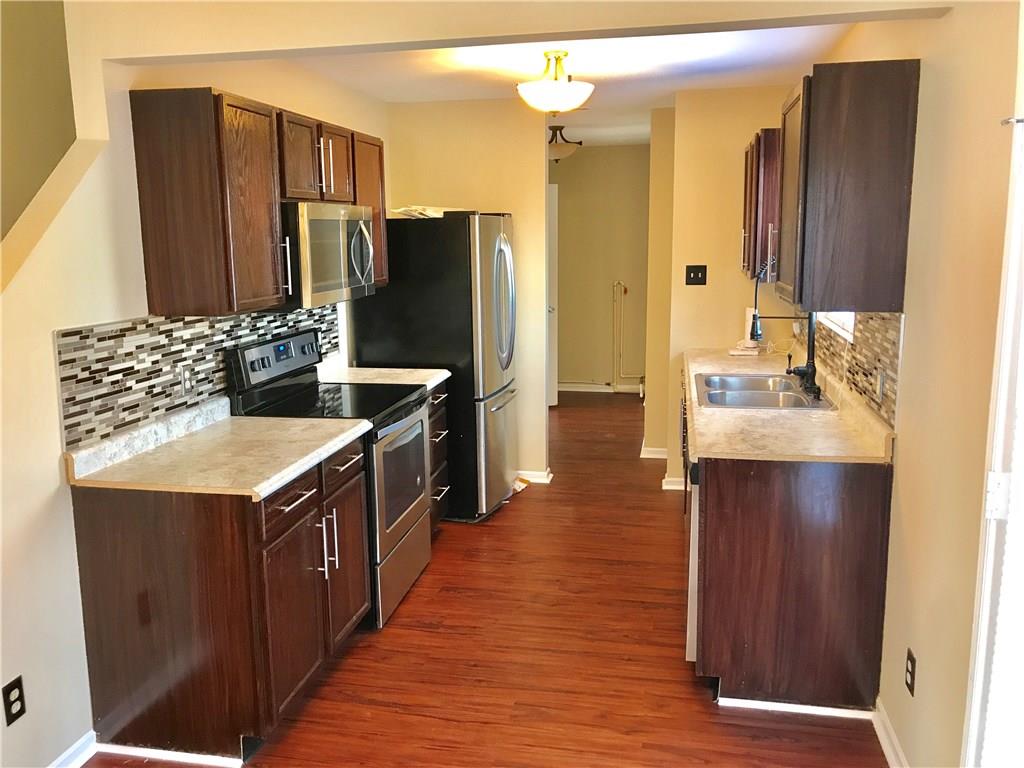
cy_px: 384
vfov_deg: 49.7
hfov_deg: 63.4
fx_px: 828
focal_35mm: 28
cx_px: 512
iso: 40
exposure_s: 1/15
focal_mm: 3.99
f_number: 1.8
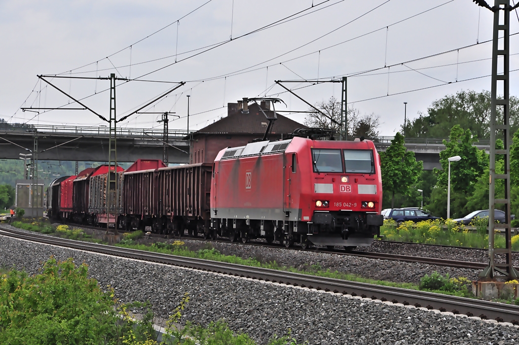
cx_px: 260
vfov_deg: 8.3
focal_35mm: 165
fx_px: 2376
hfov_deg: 12.5
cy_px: 172
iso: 400
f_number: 16
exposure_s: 1/200
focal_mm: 110
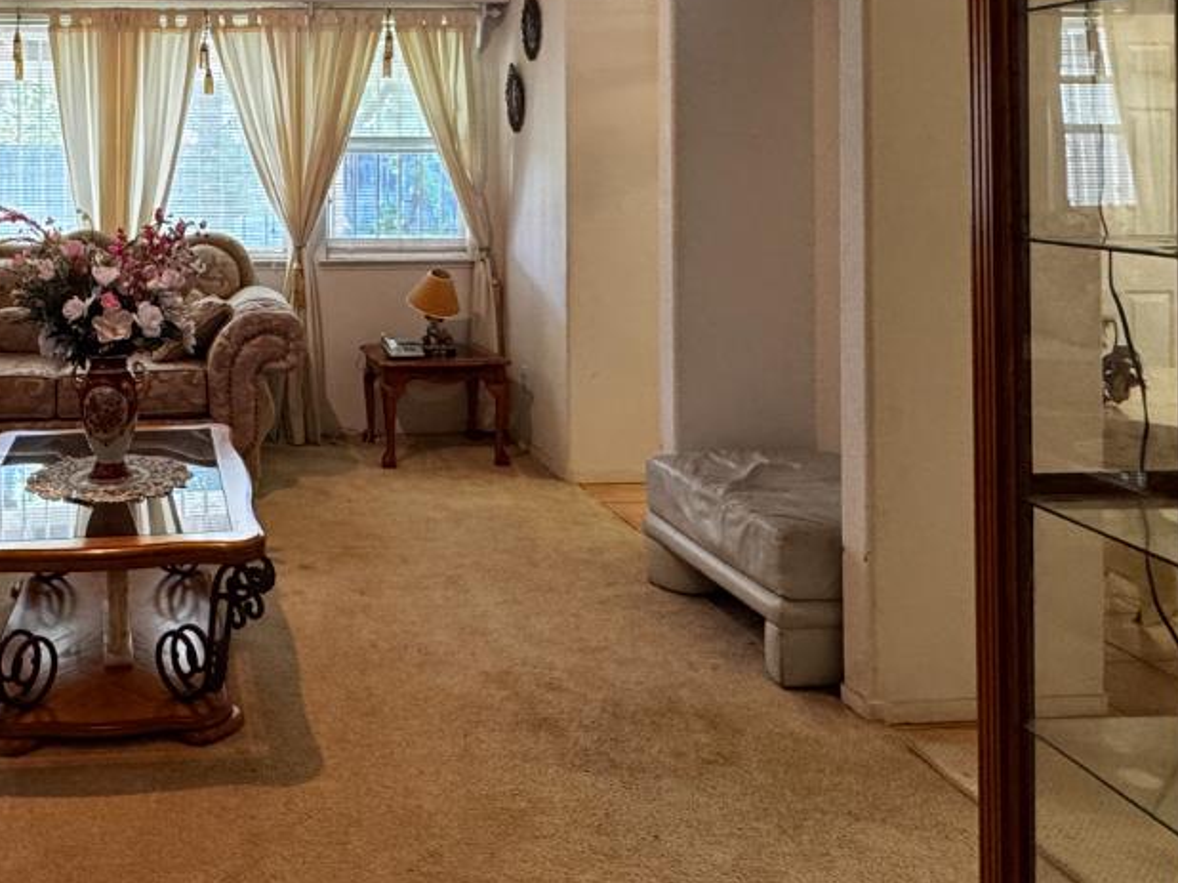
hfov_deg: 50.8
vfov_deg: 39.9
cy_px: 159
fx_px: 1157
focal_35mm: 34
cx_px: 240
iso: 250
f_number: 2.2
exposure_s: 1/60
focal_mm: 2.22
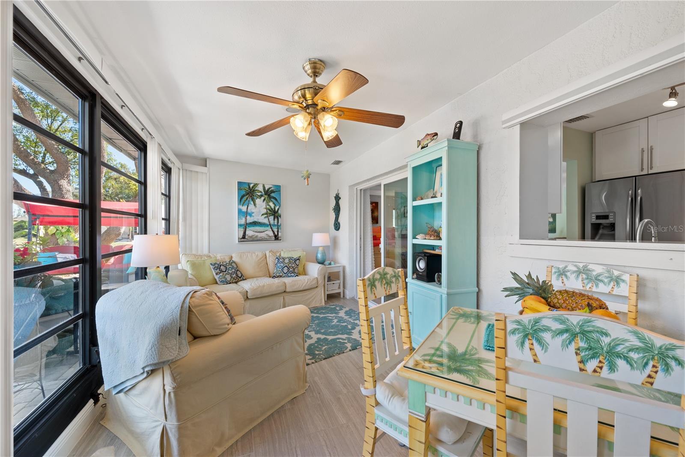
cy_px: 228
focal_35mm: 14
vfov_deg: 81.2
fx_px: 266
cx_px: 342
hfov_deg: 104.2
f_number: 9
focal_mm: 14
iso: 250
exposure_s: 1/4
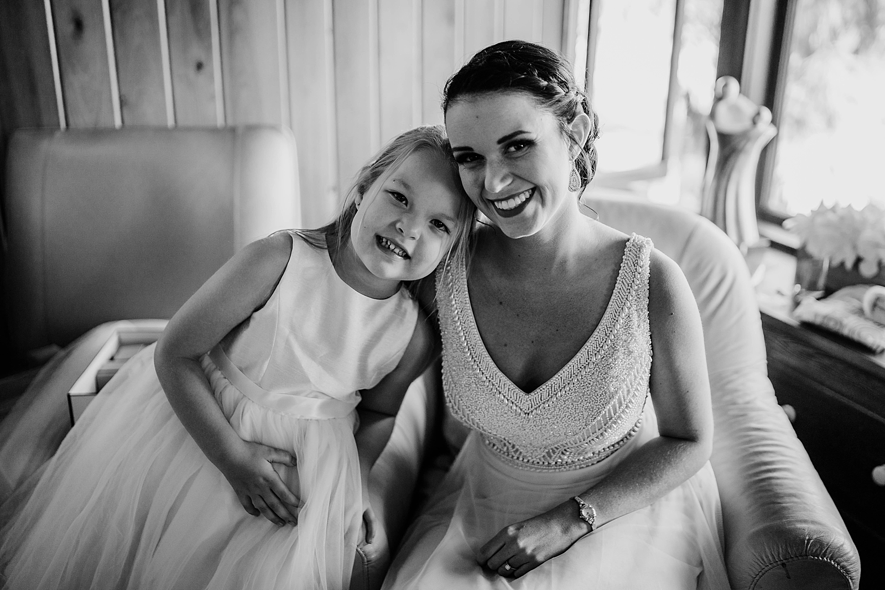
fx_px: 860
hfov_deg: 54.4
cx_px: 442
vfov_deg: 37.9
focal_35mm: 35
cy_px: 295
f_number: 1.6
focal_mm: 35
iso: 320
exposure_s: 1/320
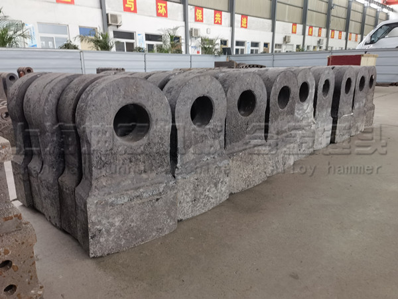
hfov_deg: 65.3
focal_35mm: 27
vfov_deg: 51.4
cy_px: 150
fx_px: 310
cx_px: 199
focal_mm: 6.67
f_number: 1.9
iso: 400
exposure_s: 1/25
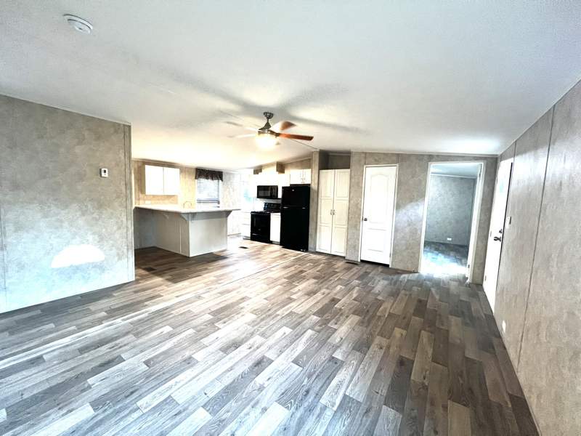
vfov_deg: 89.9
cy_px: 218
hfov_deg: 106.2
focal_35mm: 13
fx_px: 218
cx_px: 290
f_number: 1.8
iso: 400
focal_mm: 1.57
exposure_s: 1/60
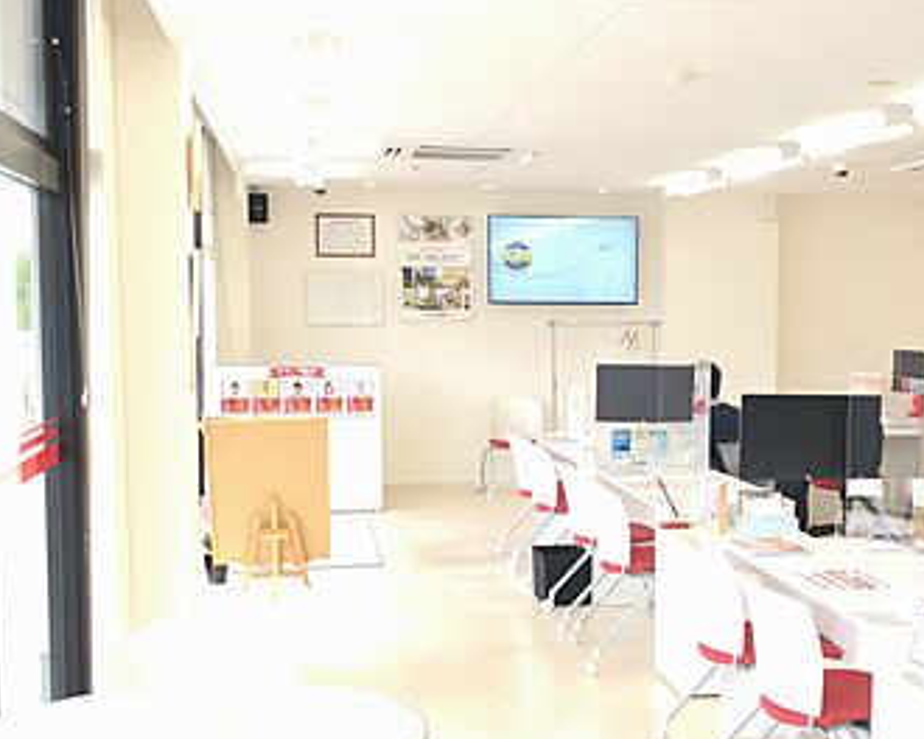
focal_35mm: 53
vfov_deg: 28.6
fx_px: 1449
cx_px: 622
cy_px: 439
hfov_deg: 35.0
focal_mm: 4
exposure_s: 1/120
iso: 50
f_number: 1.8
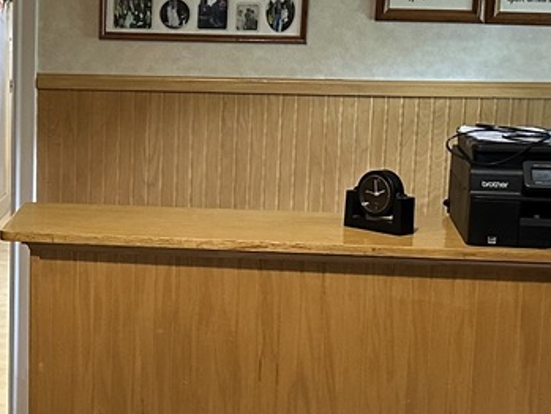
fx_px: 1576
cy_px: 232
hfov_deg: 19.5
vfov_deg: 14.9
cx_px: 54
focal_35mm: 99
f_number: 1.78
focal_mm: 6.86
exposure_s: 1/60
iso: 500
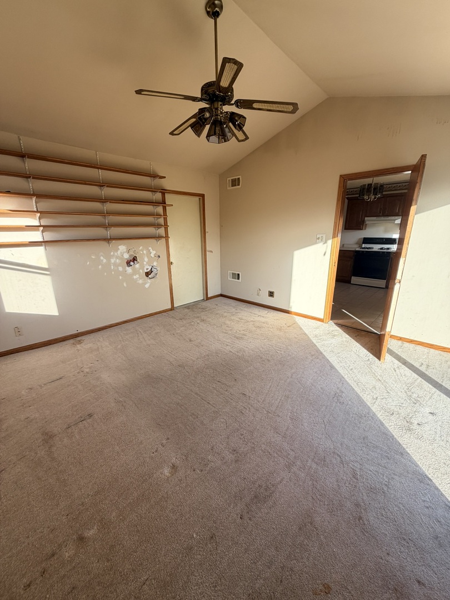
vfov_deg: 102.1
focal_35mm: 14
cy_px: 300
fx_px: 243
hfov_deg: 85.7
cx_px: 225
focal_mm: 2.22
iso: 40
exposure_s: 1/133
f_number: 2.2
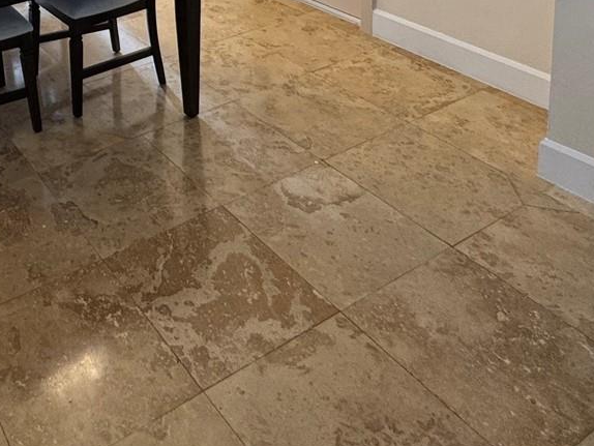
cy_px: -160
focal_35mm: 39
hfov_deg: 42.5
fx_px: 670
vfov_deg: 28.7
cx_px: 25
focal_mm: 2.22
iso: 125
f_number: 2.2
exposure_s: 1/120
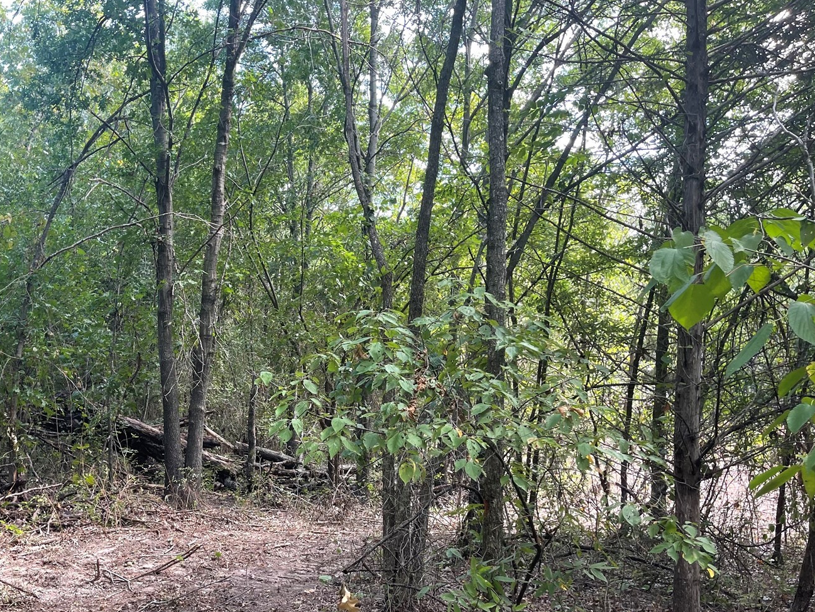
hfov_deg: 48.9
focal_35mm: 37
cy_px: 399
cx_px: 244
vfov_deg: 38.3
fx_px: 871
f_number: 1.6
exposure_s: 1/121
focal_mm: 5.1
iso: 50
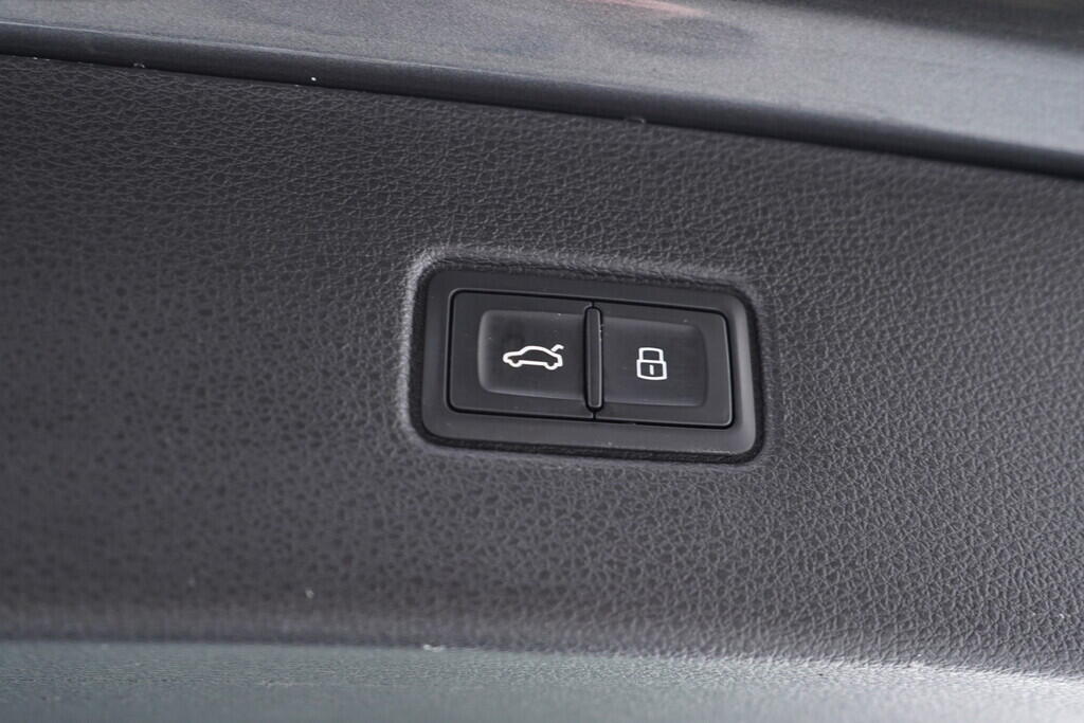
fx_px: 1084
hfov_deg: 53.1
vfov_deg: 36.9
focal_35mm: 36
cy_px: 362
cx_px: 542
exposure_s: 1/40
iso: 800
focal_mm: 24
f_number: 2.8
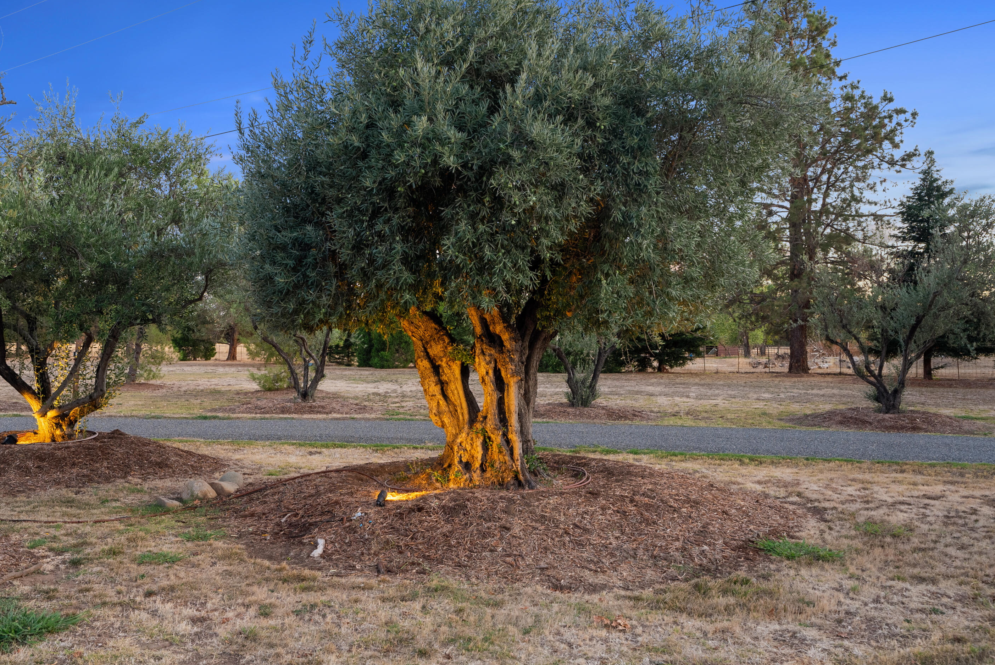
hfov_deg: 60.2
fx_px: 857
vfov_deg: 42.4
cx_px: 478
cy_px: 352
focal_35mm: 31
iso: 320
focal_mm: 29
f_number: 8
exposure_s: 10
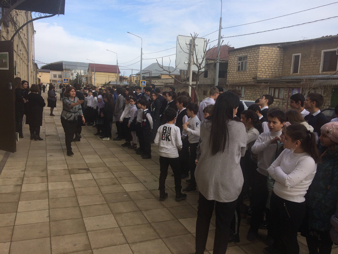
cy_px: 127
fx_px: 283
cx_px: 169
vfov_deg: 48.2
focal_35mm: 29
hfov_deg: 61.7
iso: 32
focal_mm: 4.15
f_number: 2.2
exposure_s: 1/1642
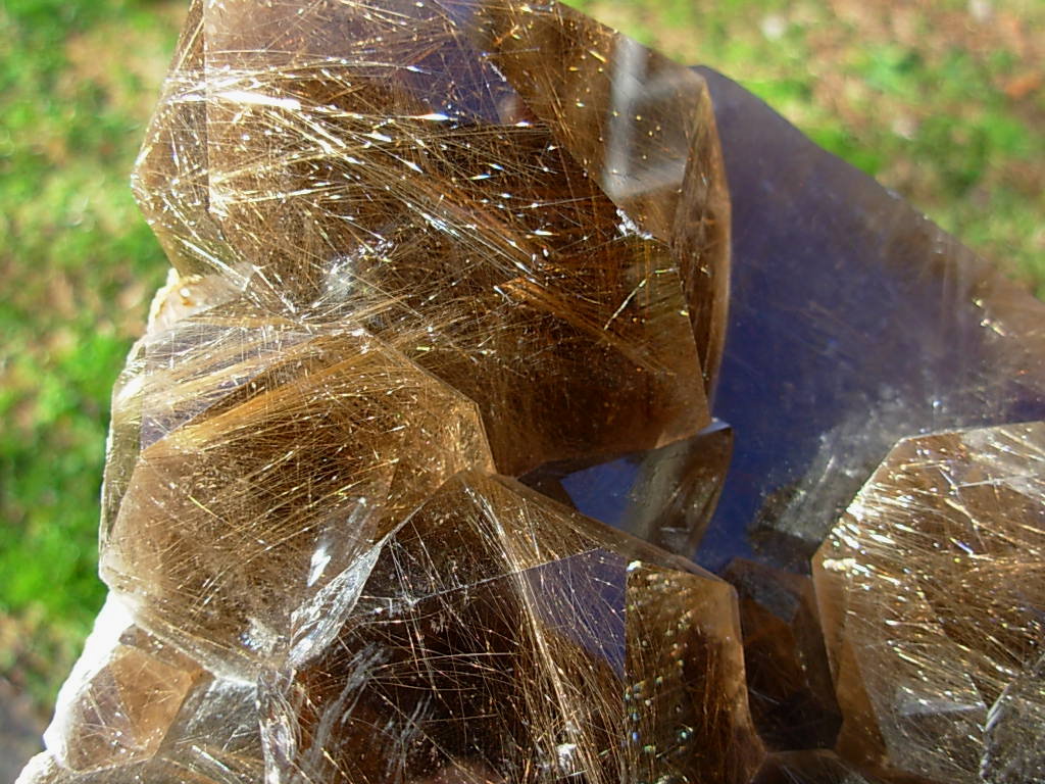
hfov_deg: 49.0
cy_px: 392
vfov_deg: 37.7
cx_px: 522
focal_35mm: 38
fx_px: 1147
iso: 50
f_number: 2.9
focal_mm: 6.3
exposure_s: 1/203
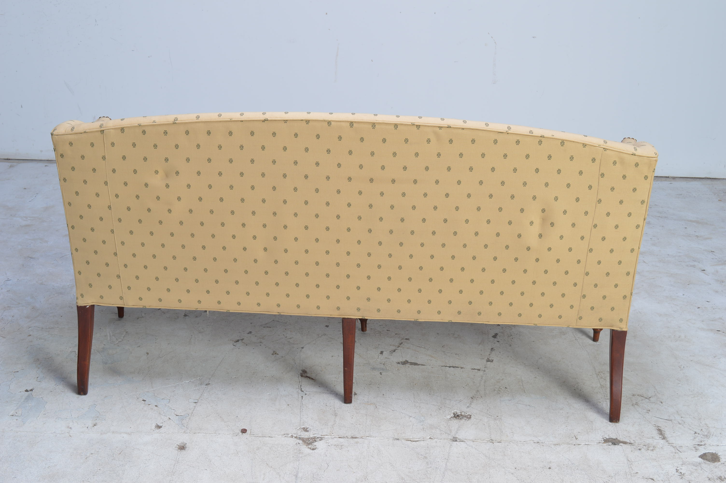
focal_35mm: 51
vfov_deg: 26.4
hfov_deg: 38.9
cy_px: 242
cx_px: 363
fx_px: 1028
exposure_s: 1/100
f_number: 9
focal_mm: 34
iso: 100
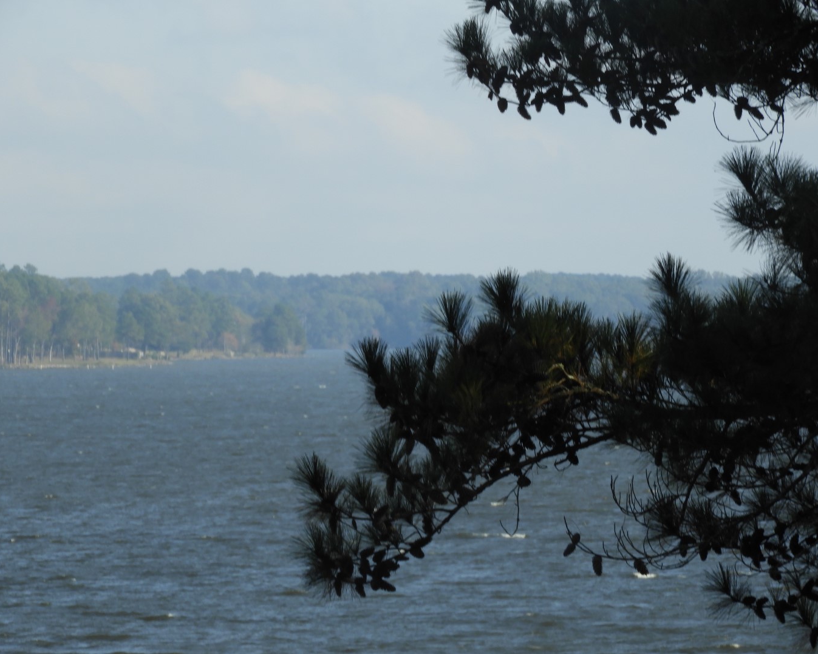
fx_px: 7579
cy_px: 327
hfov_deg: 6.2
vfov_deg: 4.9
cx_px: 387
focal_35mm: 313
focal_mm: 53.7
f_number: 5.5
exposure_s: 1/400
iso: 100
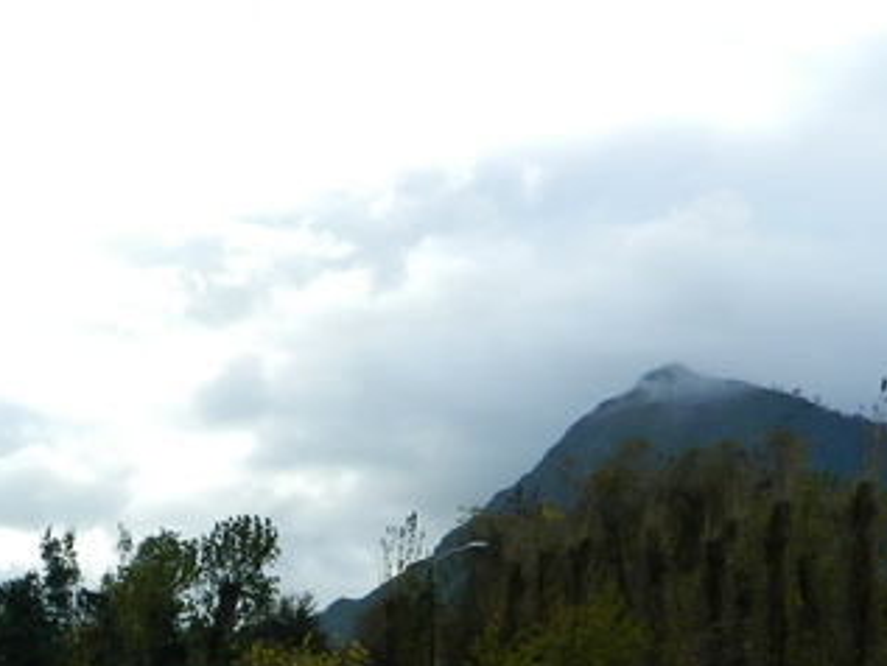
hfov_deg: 29.6
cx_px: 118
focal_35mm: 63
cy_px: 526
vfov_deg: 23.0
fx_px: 1615
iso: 80
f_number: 3.1
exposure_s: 1/640
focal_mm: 4.5
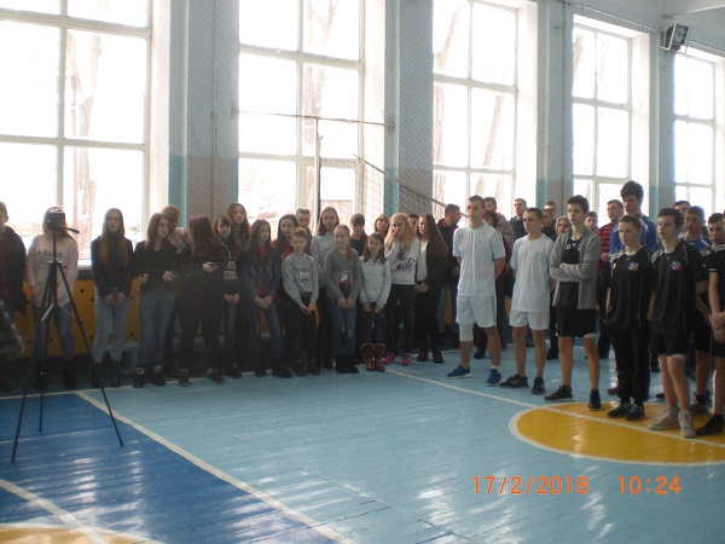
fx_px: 796
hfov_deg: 49.0
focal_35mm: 38
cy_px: 272
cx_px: 362
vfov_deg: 37.7
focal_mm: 6.3
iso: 100
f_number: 3.1
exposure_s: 1/40
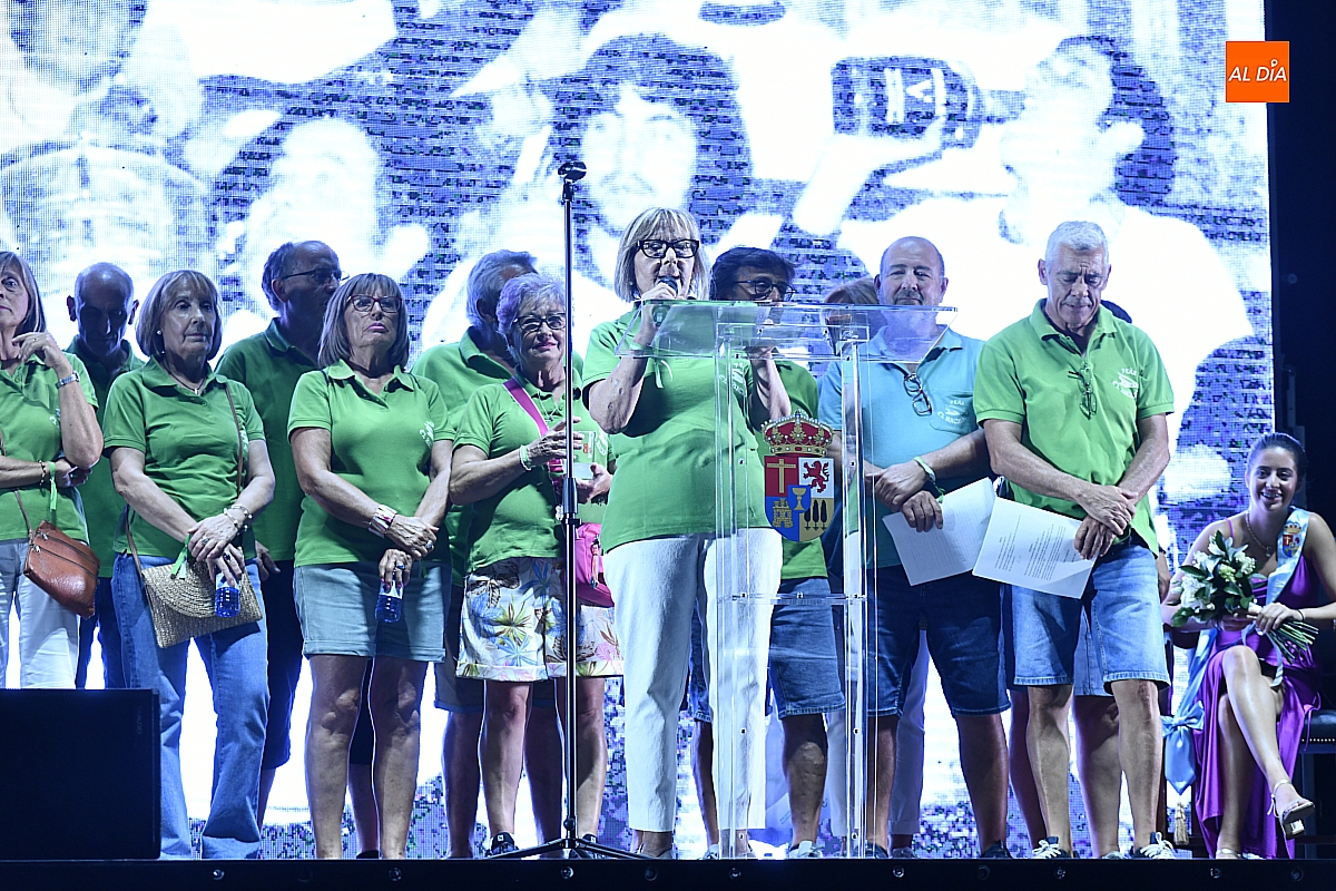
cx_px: 668
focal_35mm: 105
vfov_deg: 13.0
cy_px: 446
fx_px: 3896
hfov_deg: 19.5
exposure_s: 1/200
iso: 2000
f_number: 5
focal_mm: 105
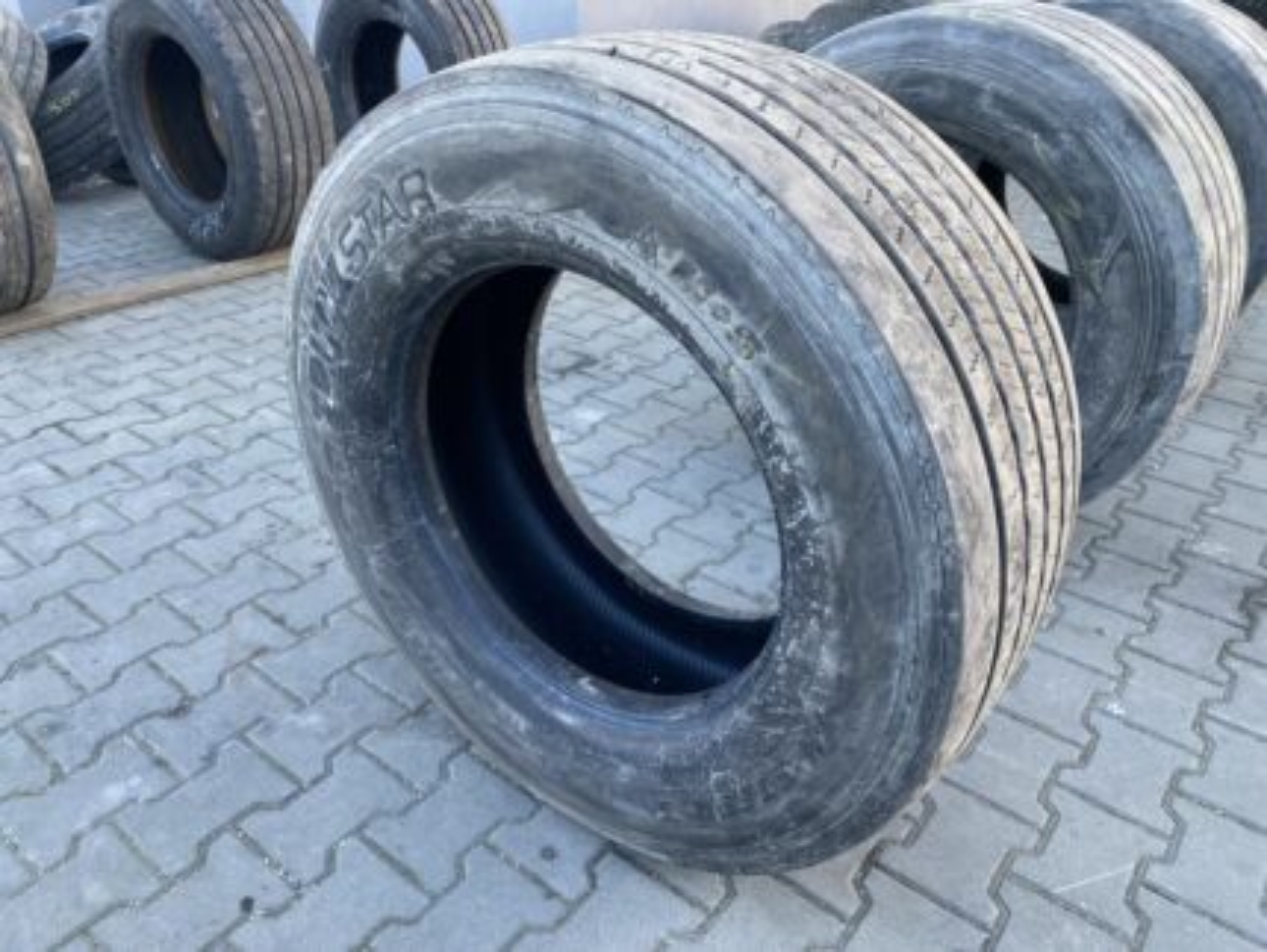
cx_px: 634
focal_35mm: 26
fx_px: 952
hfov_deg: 67.3
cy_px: 476
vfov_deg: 53.1
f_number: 1.8
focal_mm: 4.25
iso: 80
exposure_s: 1/122
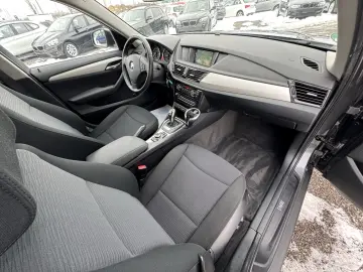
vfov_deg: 85.7
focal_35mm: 14
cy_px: 136
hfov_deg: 102.1
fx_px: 147
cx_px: 182
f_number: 2.2
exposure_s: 1/99
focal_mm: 2.22
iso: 250
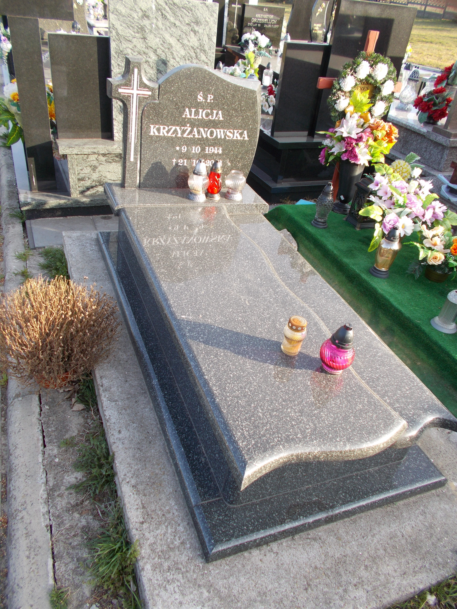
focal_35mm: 26
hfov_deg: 53.1
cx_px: 228
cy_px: 304
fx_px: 458
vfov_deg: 67.3
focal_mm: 4.6
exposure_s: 1/125
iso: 80
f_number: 3.2
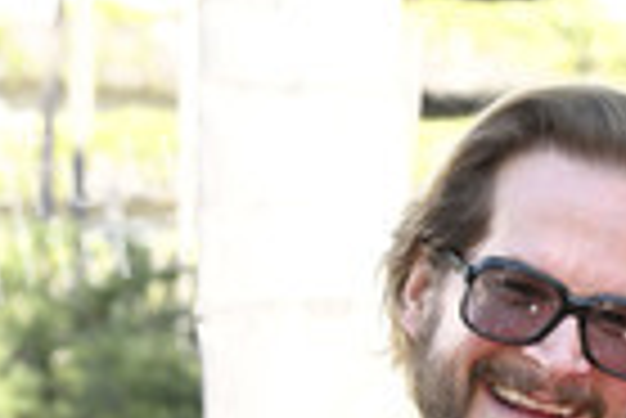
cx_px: 585
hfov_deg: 10.9
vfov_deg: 7.1
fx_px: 3255
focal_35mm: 187
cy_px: 890
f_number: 5.6
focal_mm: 65
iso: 640
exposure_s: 1/320
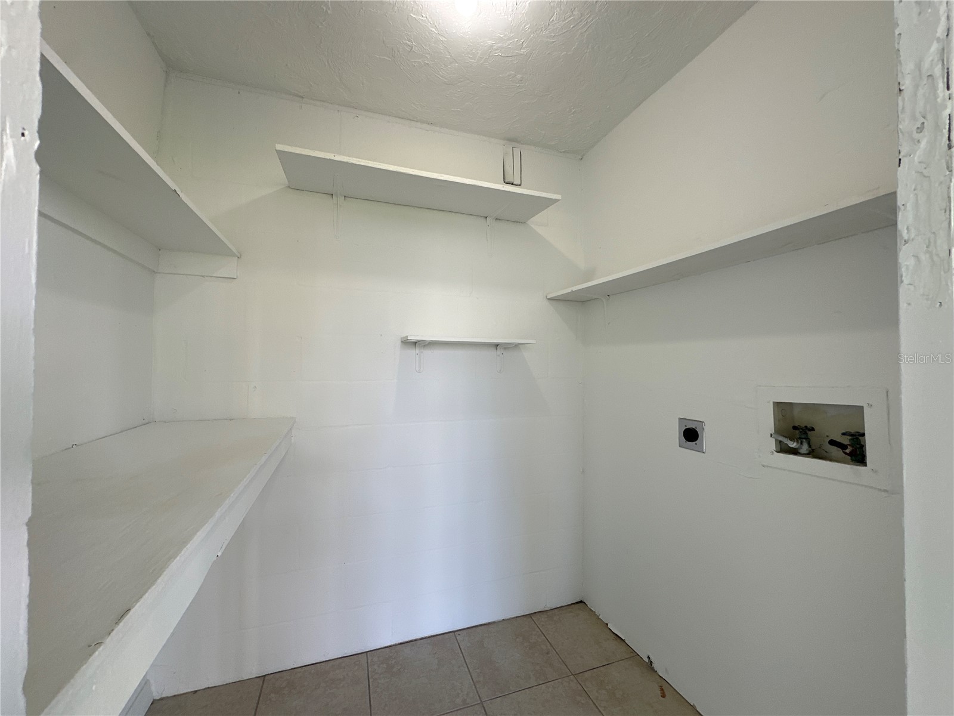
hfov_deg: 102.1
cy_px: 358
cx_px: 477
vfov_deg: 85.7
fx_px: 386
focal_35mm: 14
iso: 64
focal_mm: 2.22
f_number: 2.2
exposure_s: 1/120
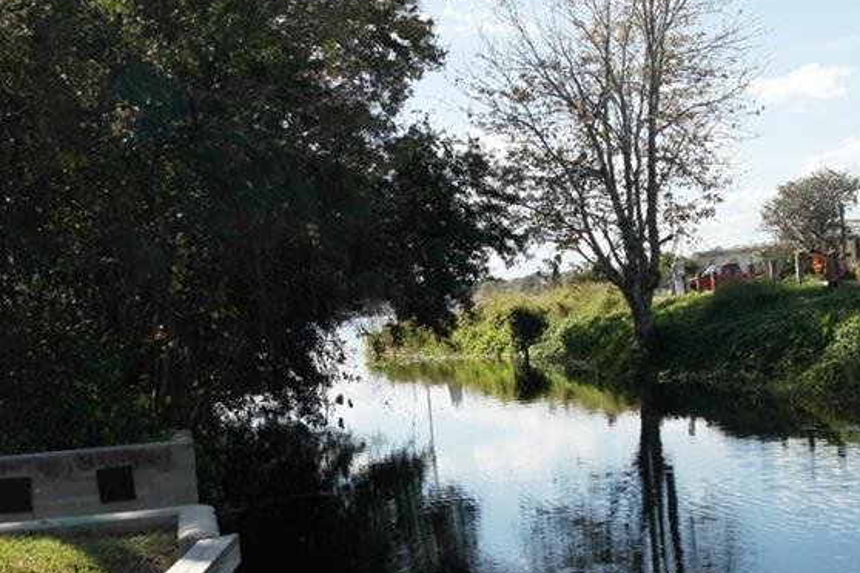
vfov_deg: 24.4
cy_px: 404
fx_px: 1314
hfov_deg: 36.2
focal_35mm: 55
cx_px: 444
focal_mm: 20
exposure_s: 1/500
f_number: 5.6
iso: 200
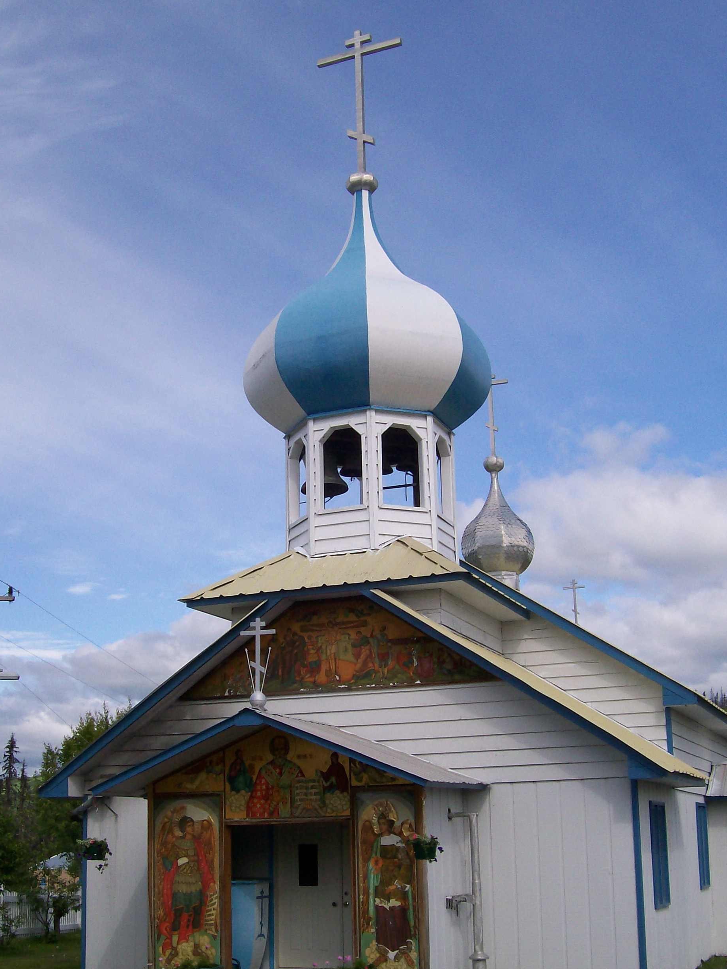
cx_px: 332
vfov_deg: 42.0
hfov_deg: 32.2
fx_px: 1260
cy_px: 542
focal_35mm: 45
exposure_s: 1/826
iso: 80
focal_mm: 6
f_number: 4.8
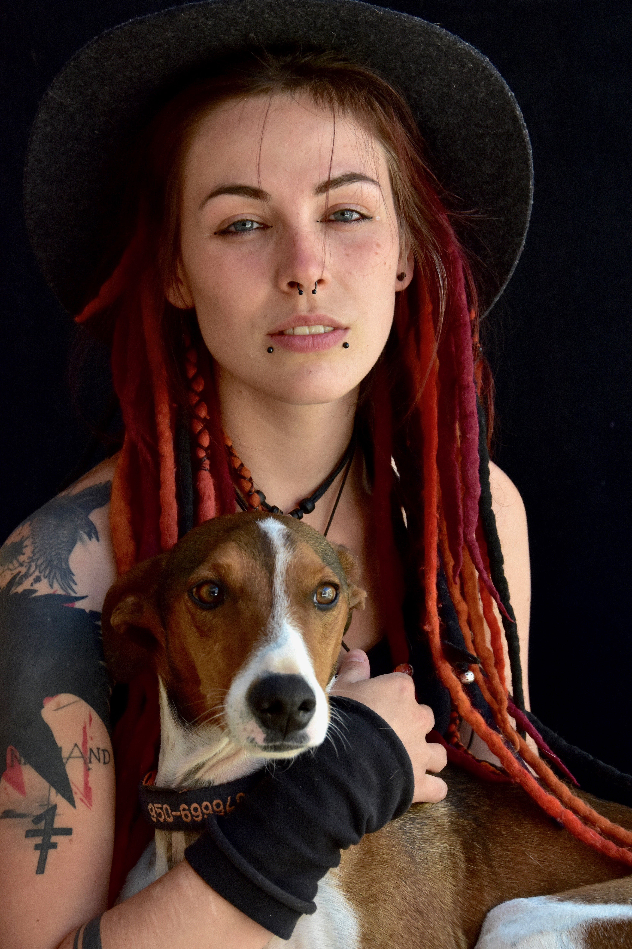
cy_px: 474
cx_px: 316
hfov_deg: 12.2
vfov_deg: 18.2
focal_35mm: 112
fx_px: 2962
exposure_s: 1/250
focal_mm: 75
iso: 800
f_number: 8
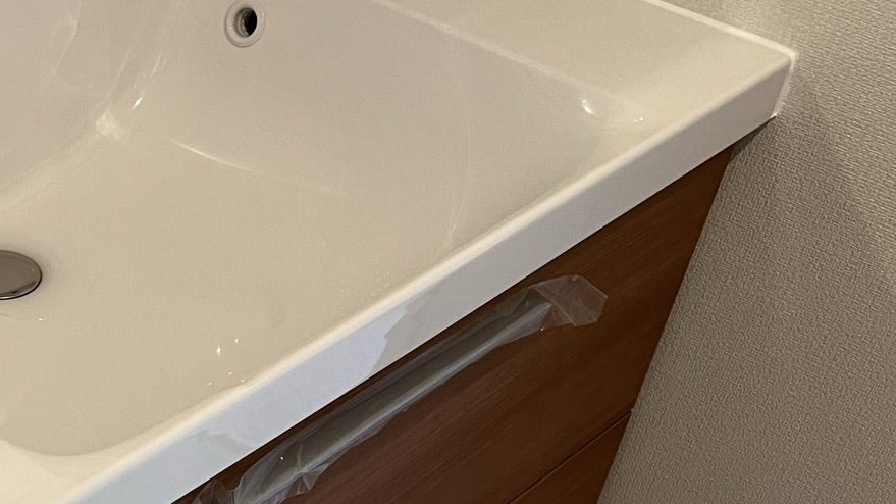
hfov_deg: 29.1
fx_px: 1568
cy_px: 460
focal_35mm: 66
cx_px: -67
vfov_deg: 17.9
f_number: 1.6
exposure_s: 1/50
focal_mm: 5.1
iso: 125
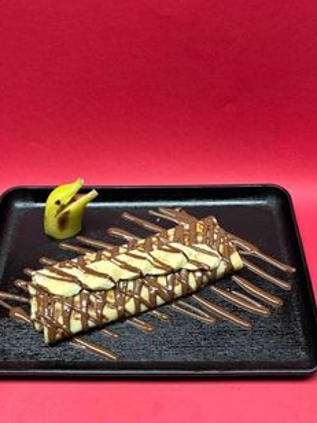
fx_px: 440
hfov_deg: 39.7
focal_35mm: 36
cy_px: 225
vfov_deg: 51.3
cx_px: 158
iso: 80
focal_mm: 5.96
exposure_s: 1/50
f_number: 1.6
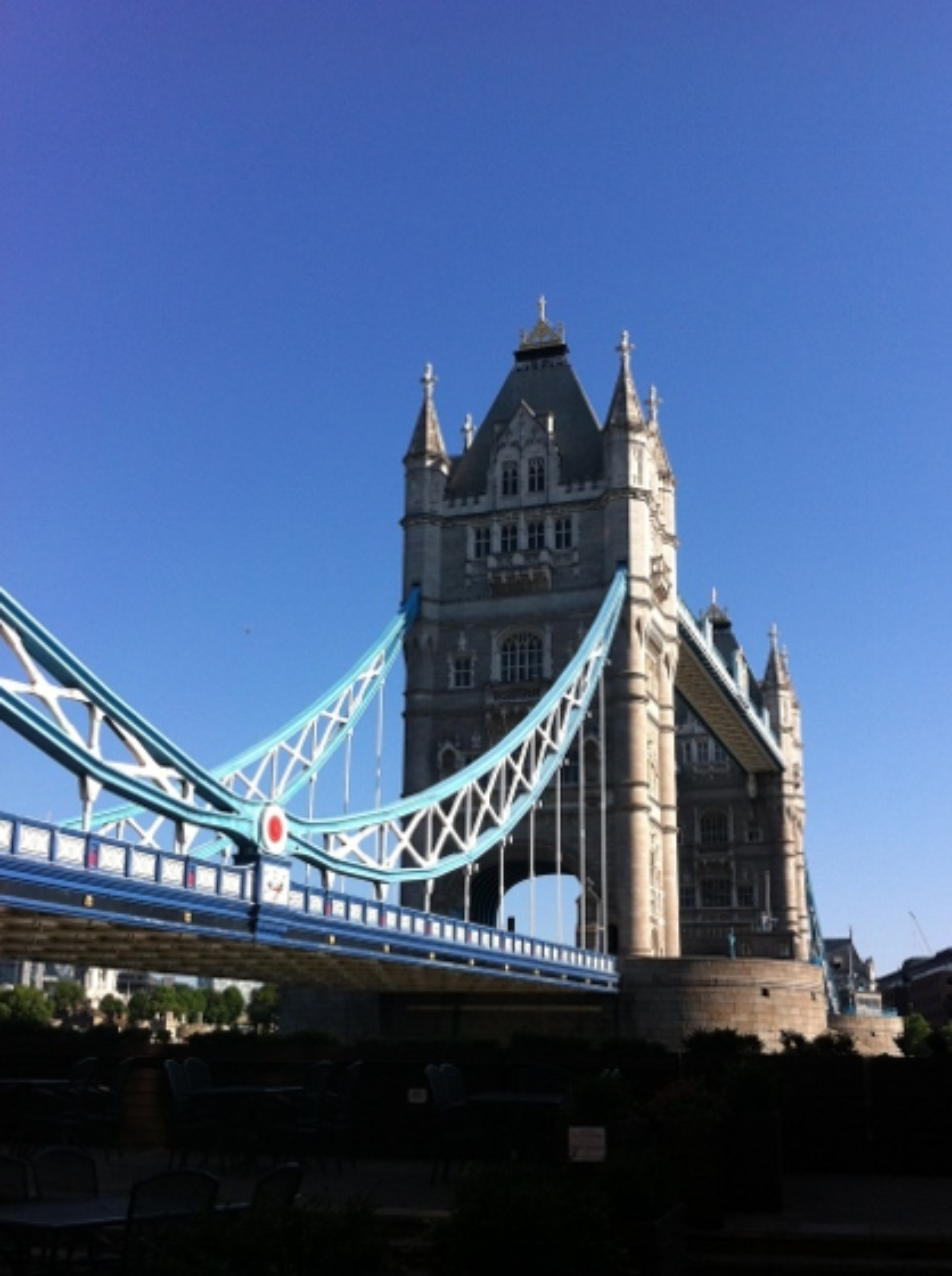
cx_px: 510
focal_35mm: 40
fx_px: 1471
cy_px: 695
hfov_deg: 35.8
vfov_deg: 46.8
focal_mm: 3.85
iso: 80
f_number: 2.8
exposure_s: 1/1117
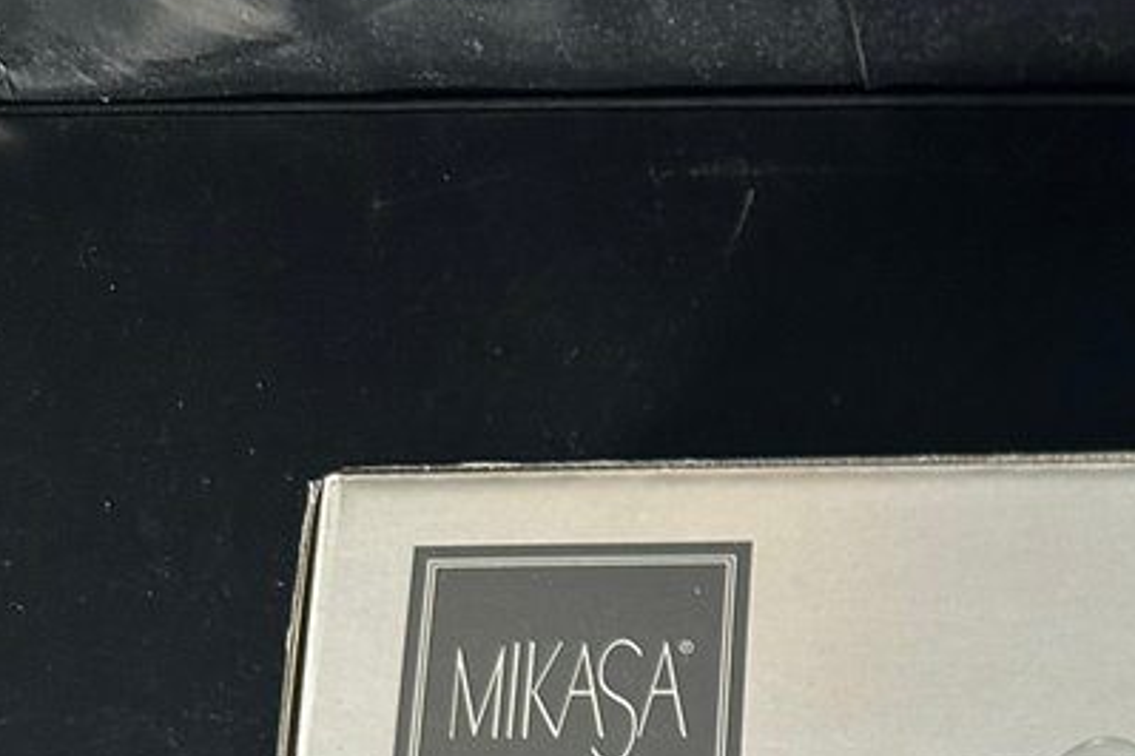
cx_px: 1193
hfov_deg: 26.6
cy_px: 1431
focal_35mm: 71
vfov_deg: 15.8
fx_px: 2238
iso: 160
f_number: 1.78
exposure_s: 1/60
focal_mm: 6.86
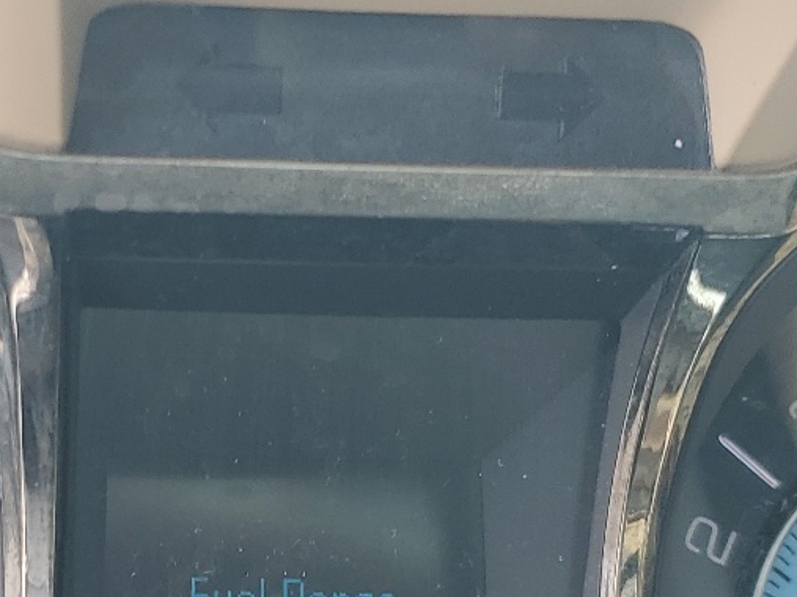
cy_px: 493
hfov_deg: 23.7
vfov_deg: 17.8
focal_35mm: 82
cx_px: 236
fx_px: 1888
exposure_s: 1/204
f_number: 1.5
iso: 50
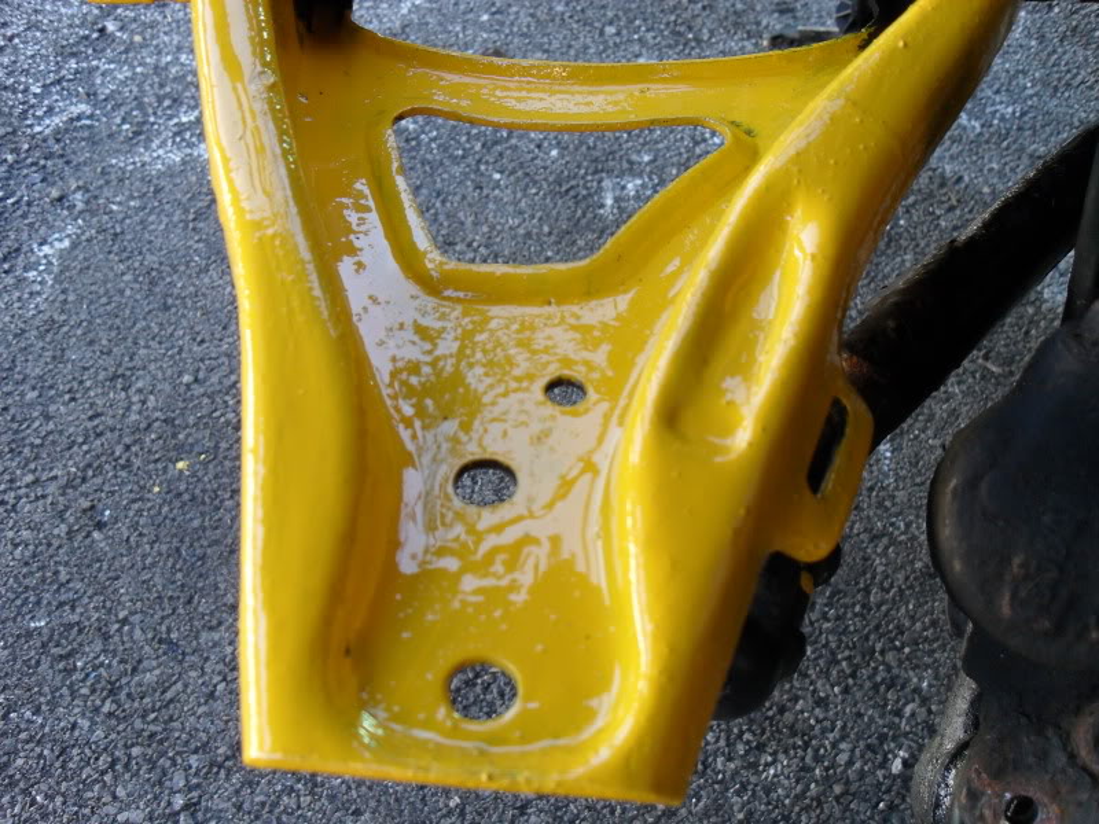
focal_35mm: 35
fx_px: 1111
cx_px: 550
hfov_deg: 52.6
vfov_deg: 40.7
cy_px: 412
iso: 160
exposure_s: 1/90
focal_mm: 6.2
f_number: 2.8
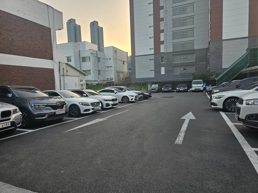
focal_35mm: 23
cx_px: 129
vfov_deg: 58.9
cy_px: 96
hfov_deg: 73.9
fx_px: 171
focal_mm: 6.3
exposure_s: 1/180
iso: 50
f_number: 1.7
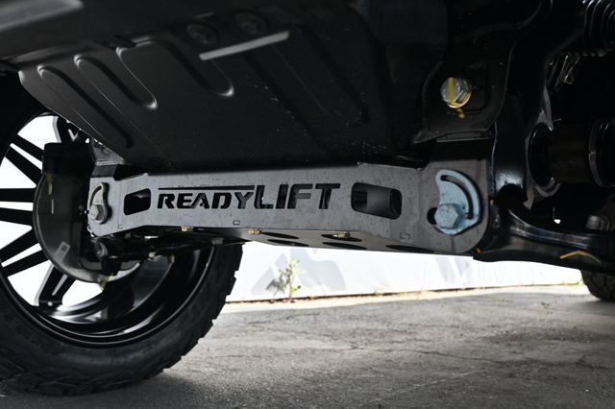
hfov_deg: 47.2
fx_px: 704
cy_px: 204
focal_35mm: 41
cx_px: 308
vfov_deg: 32.4
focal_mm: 27.5
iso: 200
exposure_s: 1/250
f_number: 4.5
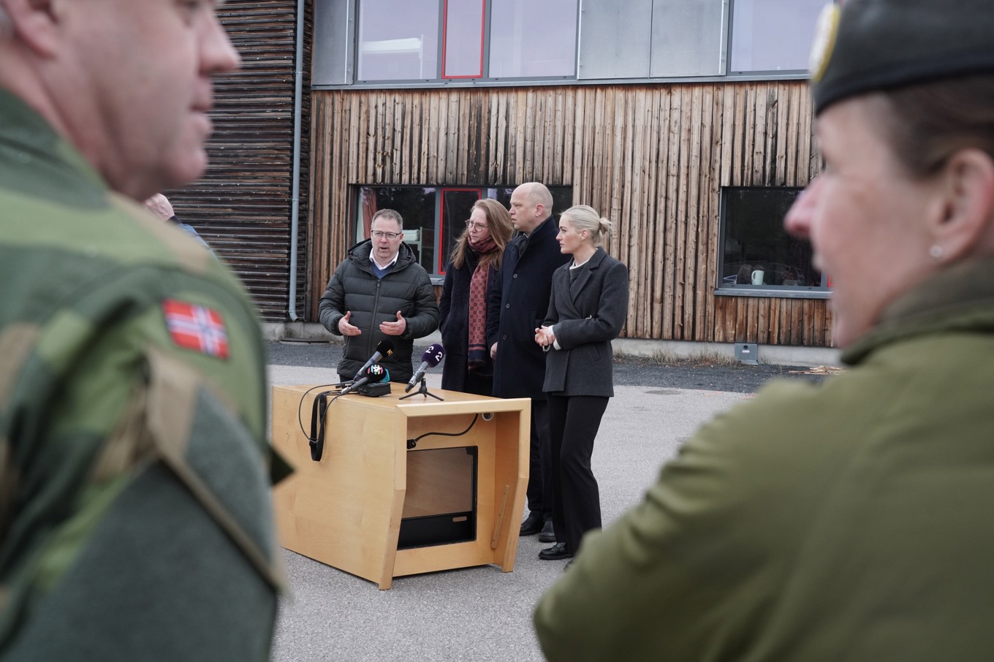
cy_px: 331
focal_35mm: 47
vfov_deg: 28.6
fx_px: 1297
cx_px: 497
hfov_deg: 41.9
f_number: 7.1
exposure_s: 1/250
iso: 1600
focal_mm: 47
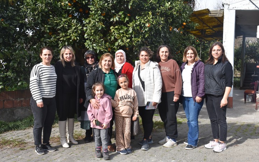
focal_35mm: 40
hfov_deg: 49.3
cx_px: 129
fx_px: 282
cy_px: 81
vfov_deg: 32.0
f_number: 8
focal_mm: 26
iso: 500
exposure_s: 1/500
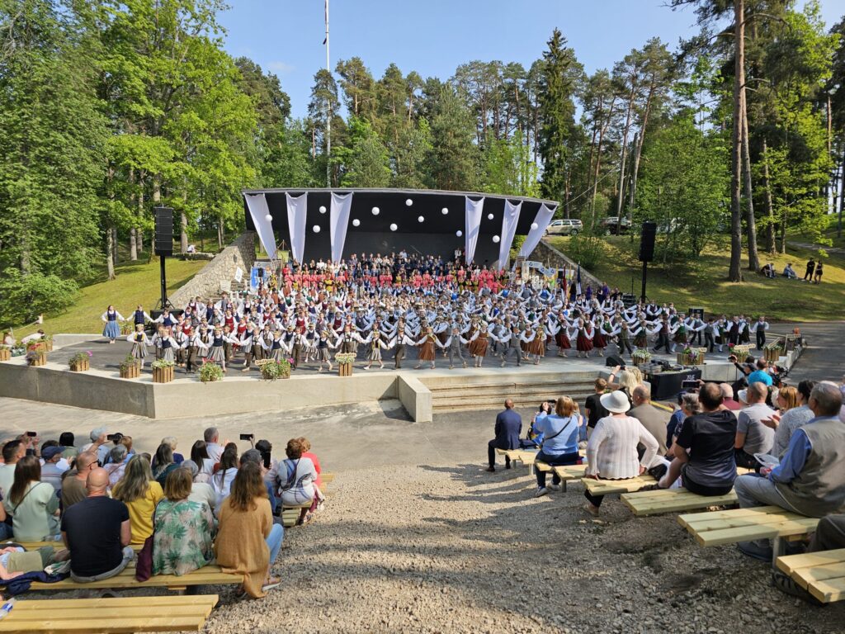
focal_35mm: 23
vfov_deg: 58.9
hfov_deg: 73.9
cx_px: 422
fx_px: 561
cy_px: 317
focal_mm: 6.3
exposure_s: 1/598
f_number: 1.7
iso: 10
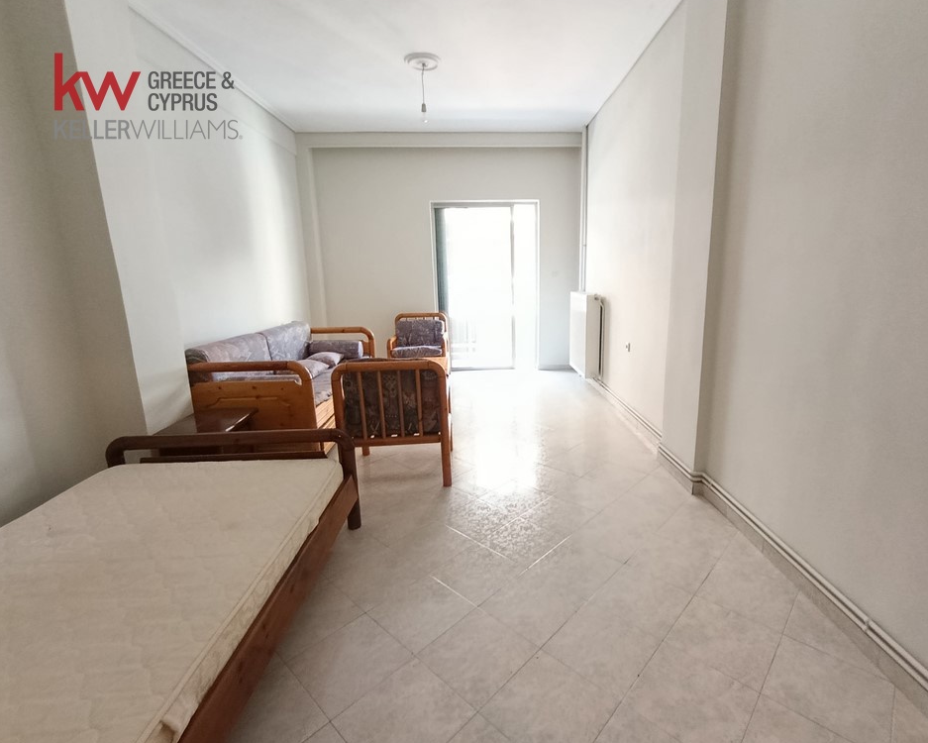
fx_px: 440
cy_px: 373
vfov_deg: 80.4
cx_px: 501
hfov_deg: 92.9
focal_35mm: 16
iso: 478
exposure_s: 1/33.3
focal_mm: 1.65
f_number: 2.2
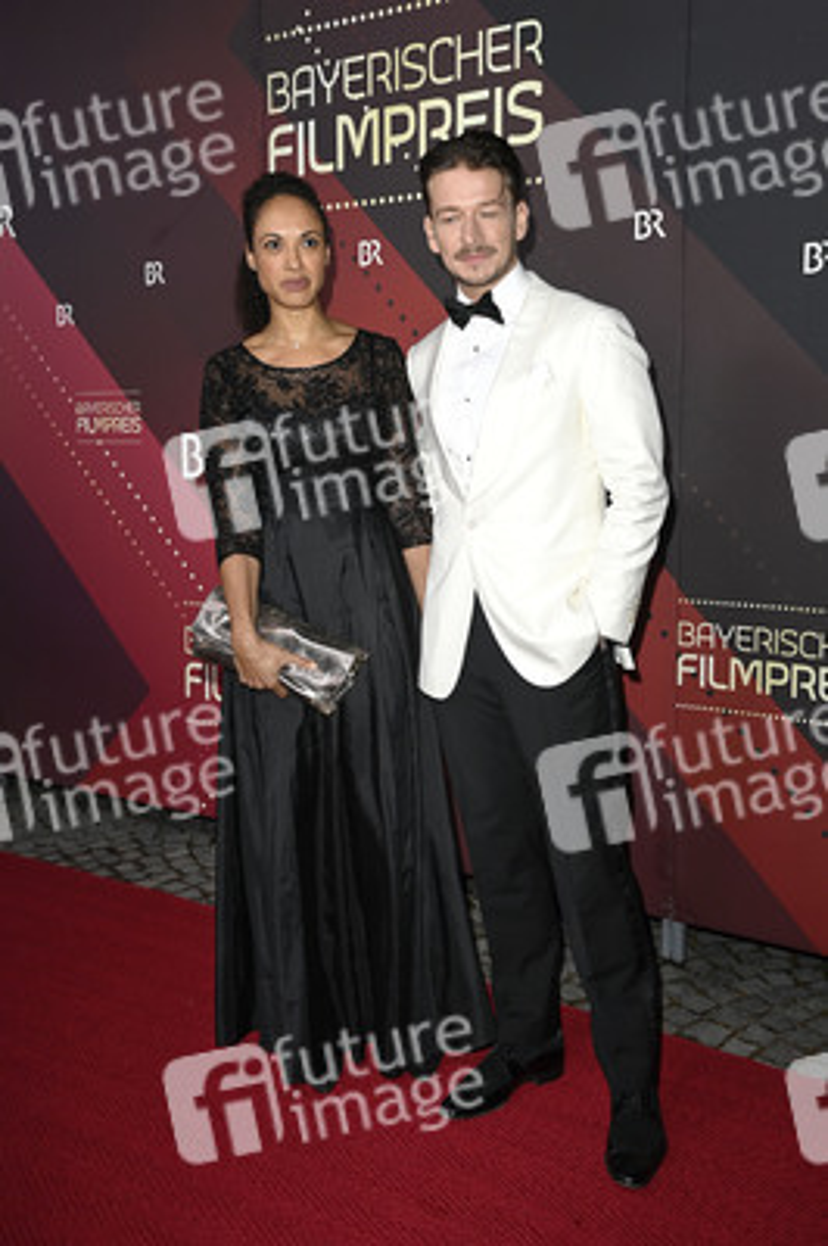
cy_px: 623
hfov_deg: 35.0
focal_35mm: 38
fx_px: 1313
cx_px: 414
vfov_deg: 50.7
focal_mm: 38
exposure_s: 1/160
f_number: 5.6
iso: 800
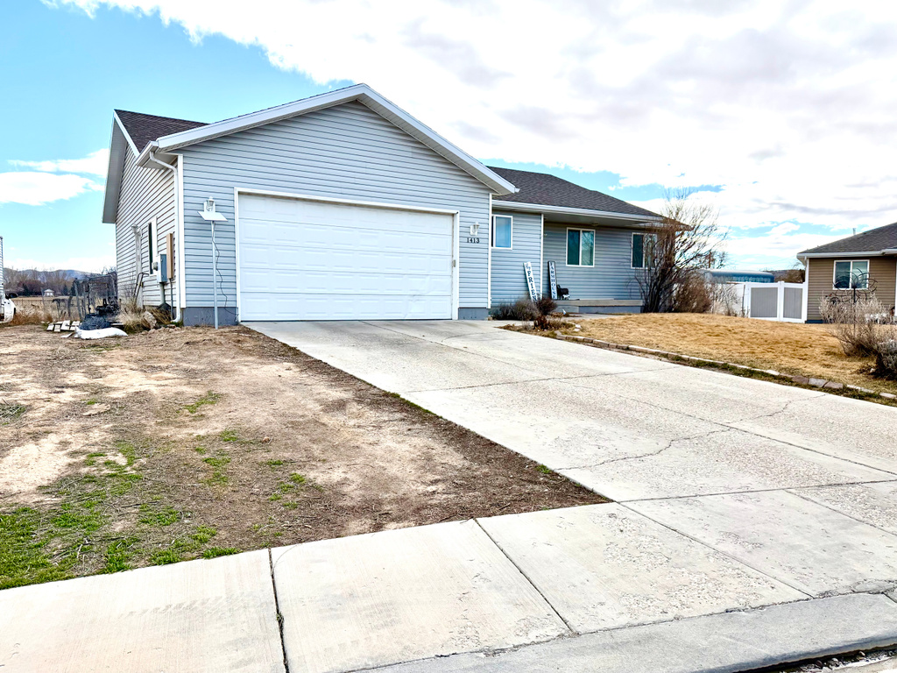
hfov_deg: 71.6
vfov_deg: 56.8
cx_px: 448
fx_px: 622
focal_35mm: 24
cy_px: 336
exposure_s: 1/6173
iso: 100
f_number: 1.78
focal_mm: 6.76
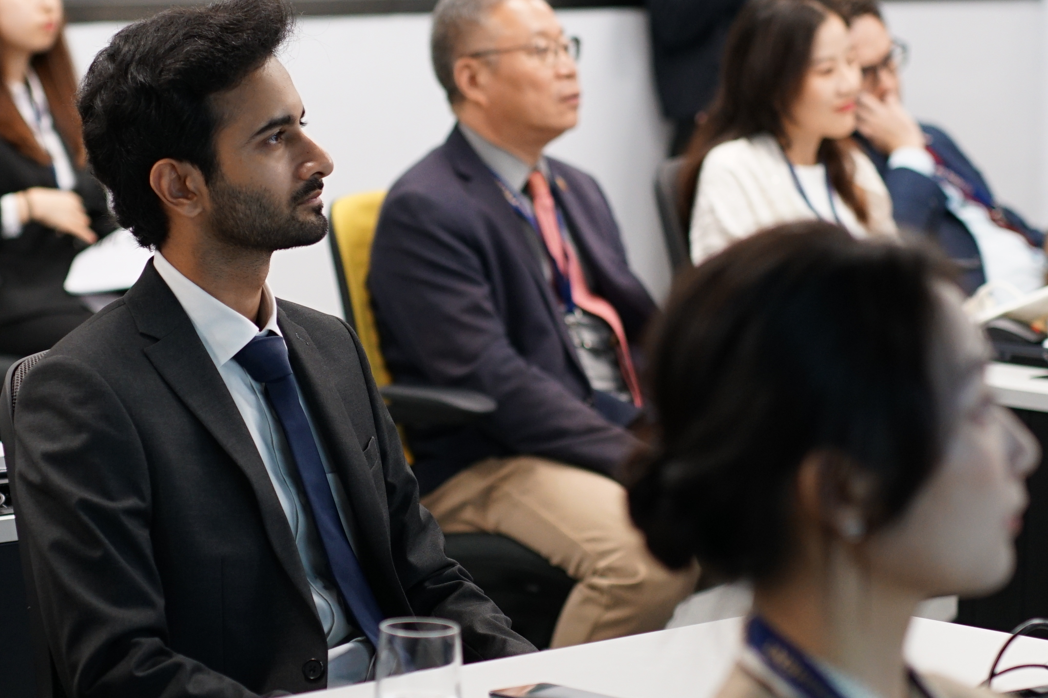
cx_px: 447
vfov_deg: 9.9
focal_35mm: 139
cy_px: 282
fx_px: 4046
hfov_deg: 14.8
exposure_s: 1/160
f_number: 2
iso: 640
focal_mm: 50
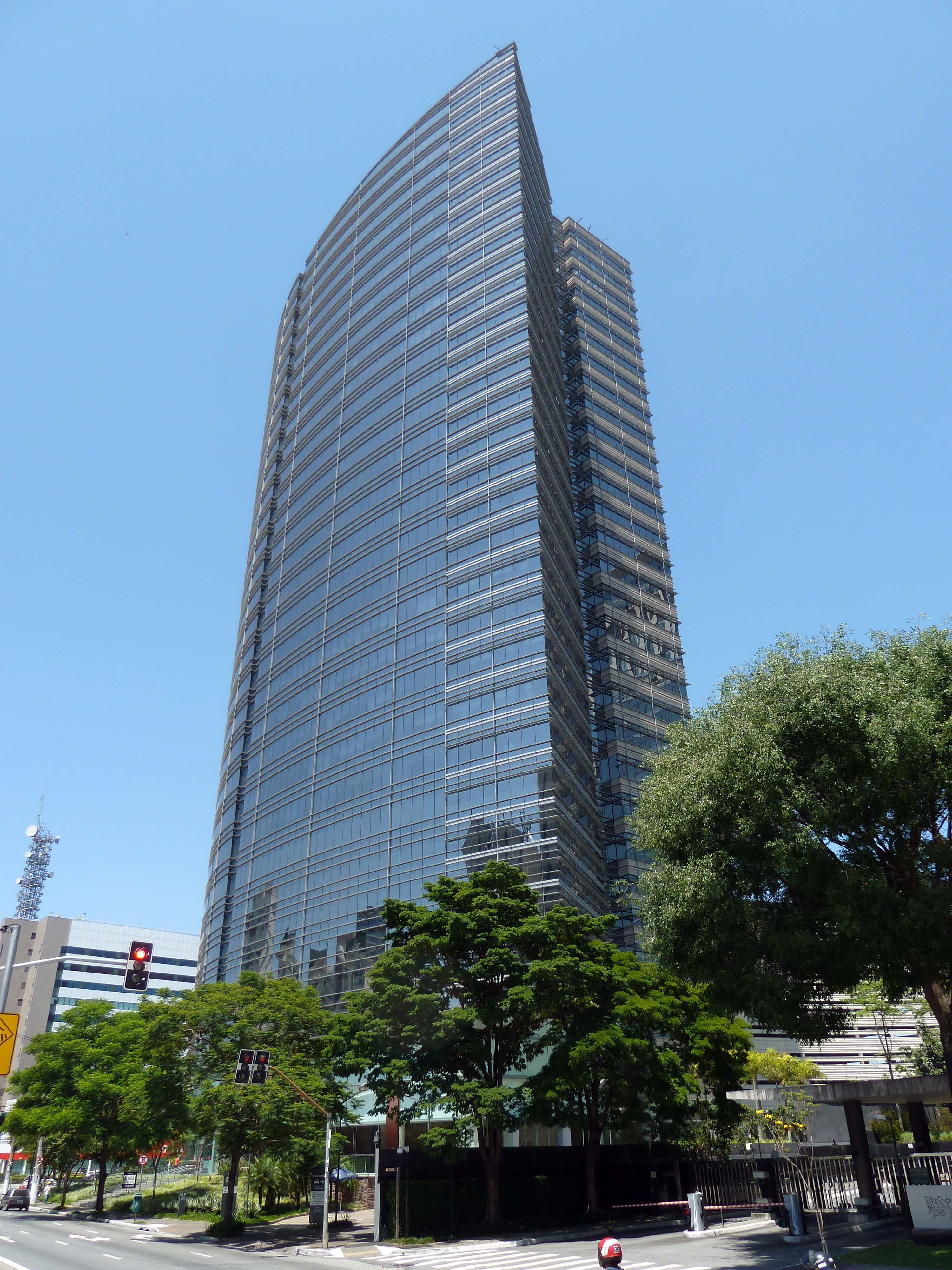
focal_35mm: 25
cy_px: 635
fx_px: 917
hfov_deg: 54.9
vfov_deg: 69.4
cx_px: 476
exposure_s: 1/500
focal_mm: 4.1
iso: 80
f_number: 3.3
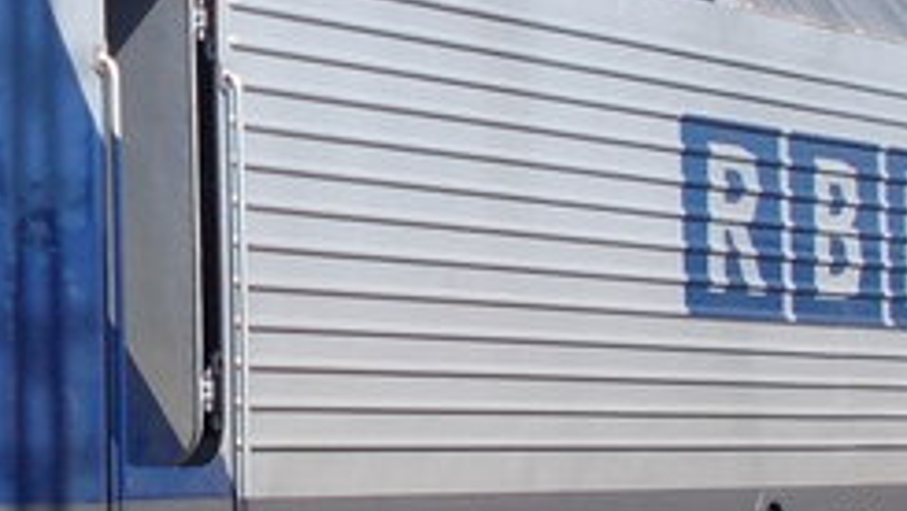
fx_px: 3344
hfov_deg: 15.2
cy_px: 289
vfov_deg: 8.7
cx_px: 56
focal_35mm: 139
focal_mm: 4.6
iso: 80
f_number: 8
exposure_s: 1/125
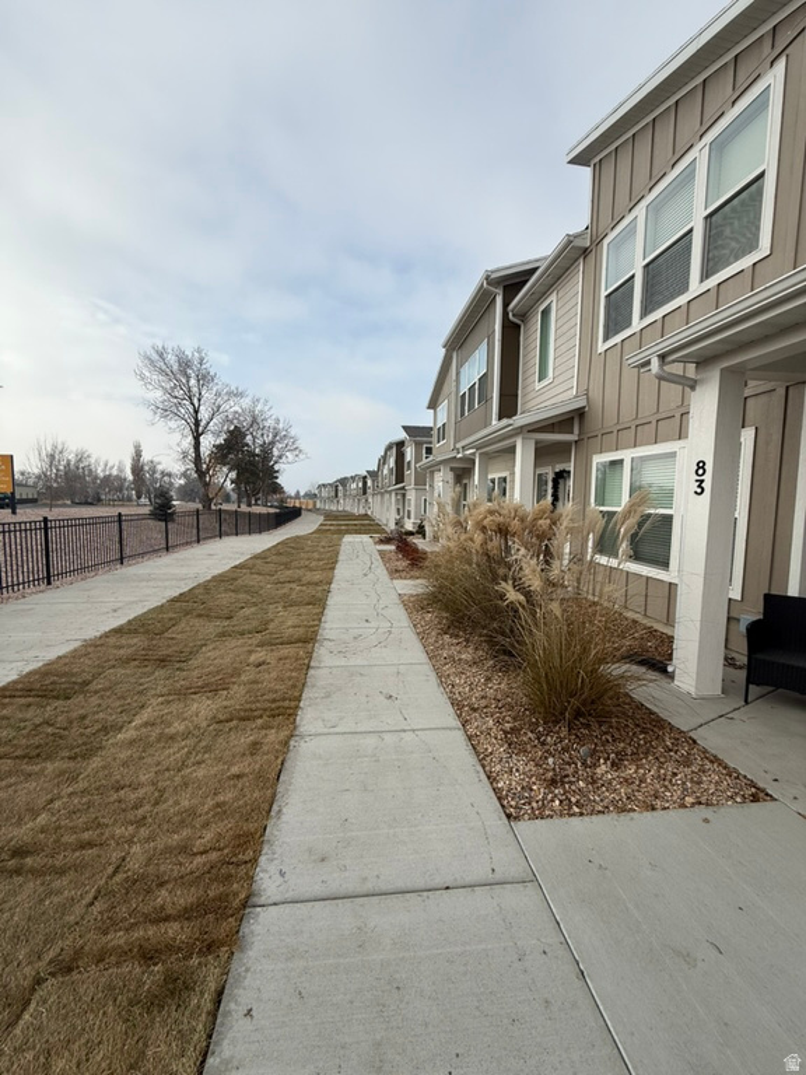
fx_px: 435
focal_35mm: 14
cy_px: 538
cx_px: 403
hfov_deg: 85.7
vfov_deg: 102.1
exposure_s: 1/1464
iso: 50
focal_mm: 2.22
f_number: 2.2
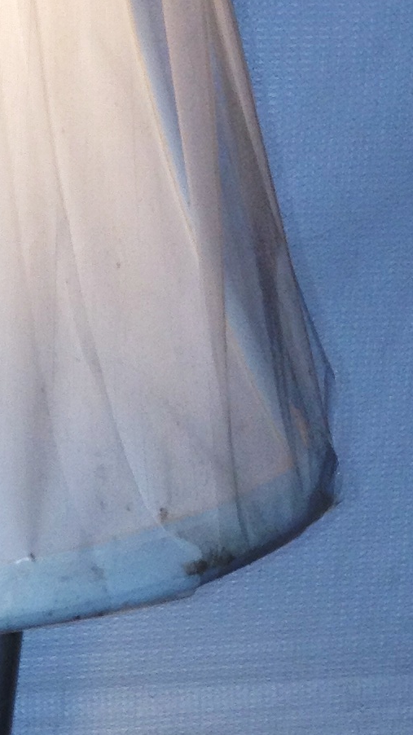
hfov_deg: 8.3
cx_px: -440
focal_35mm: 138
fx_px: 2688
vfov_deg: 15.2
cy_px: 777
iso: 80
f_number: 2.4
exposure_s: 1/120
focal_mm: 4.28
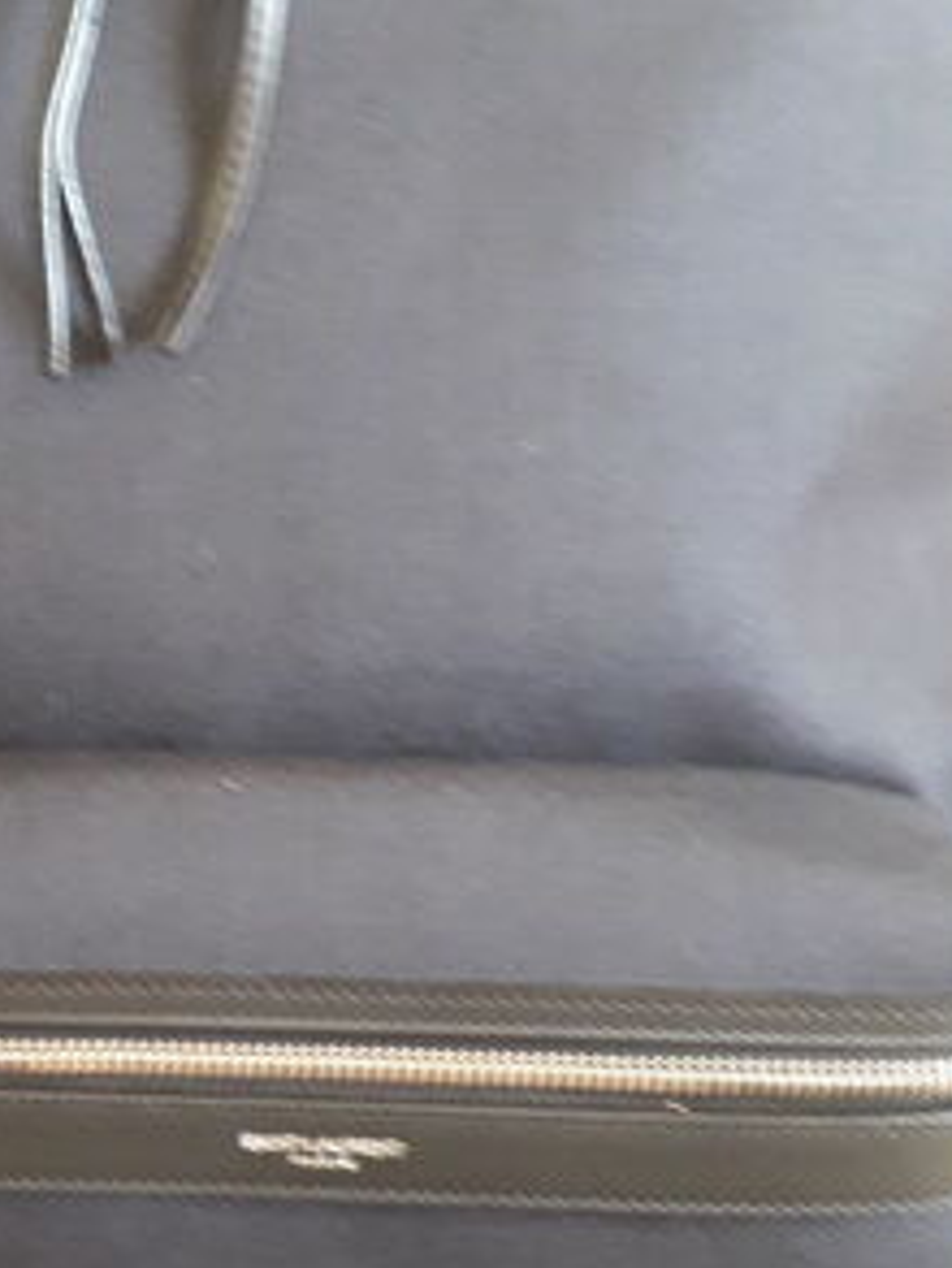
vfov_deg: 32.5
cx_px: 182
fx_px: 2162
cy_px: 792
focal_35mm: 59
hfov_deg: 24.4
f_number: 1.9
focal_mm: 3.6
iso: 250
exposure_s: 1/25
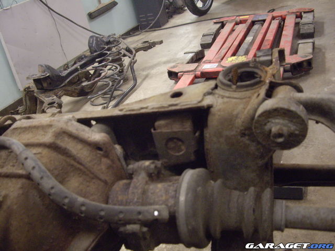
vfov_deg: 37.7
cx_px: 168
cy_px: 126
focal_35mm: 38
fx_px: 368
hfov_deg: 49.0
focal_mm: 7.9
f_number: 2.8
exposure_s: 1/30
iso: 400
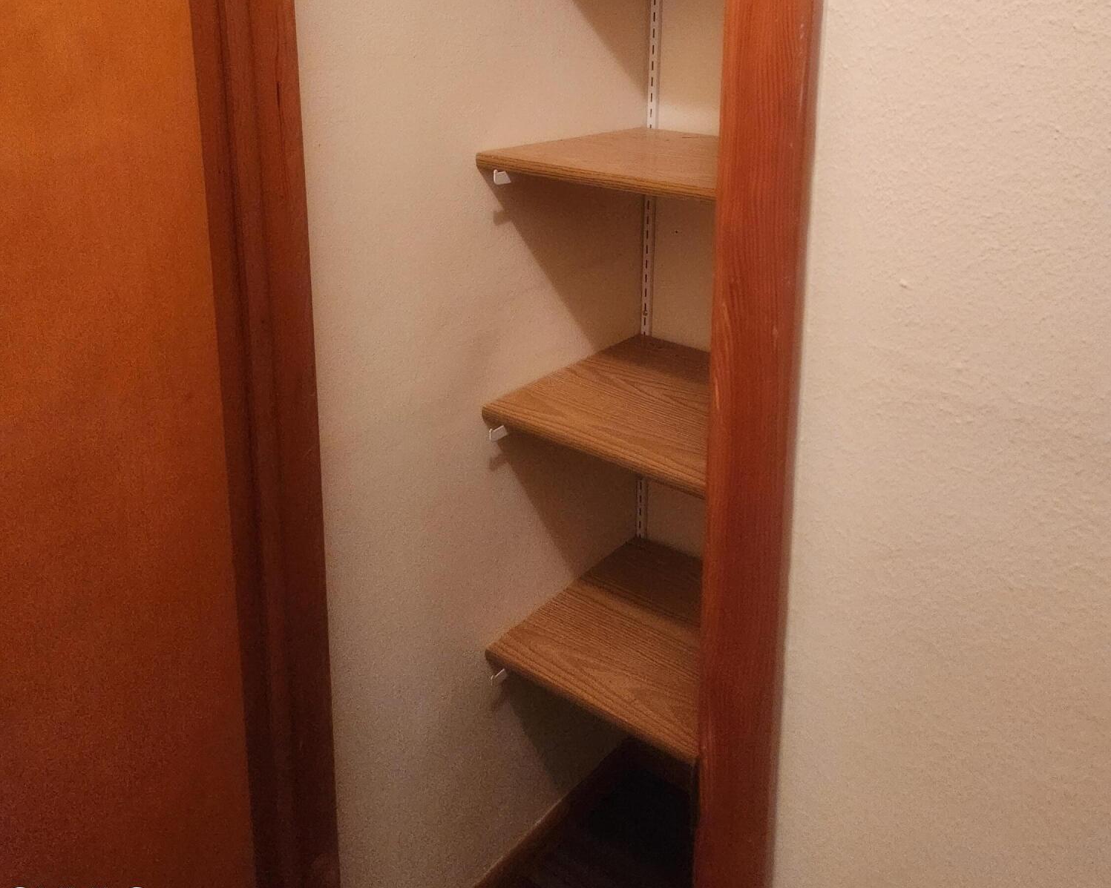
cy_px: 230
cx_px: 556
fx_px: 986
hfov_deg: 58.8
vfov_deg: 46.9
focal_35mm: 30
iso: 1000
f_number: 1.8
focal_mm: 5.4
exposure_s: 1/120
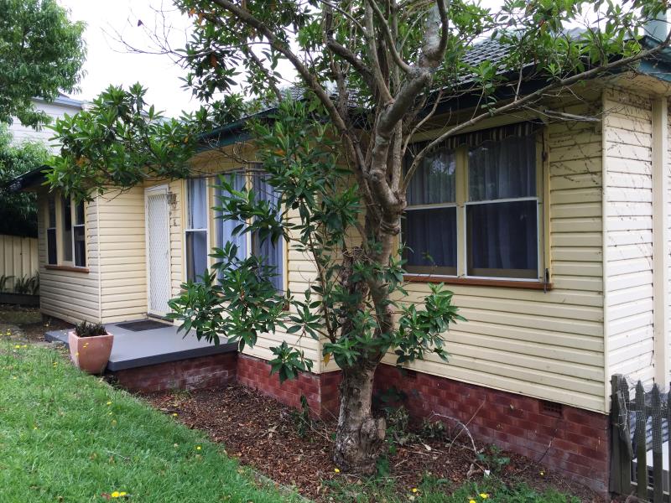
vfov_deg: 48.2
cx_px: 336
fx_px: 562
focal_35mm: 29
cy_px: 252
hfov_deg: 61.7
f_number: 2.2
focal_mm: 4.15
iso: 32
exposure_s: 1/302
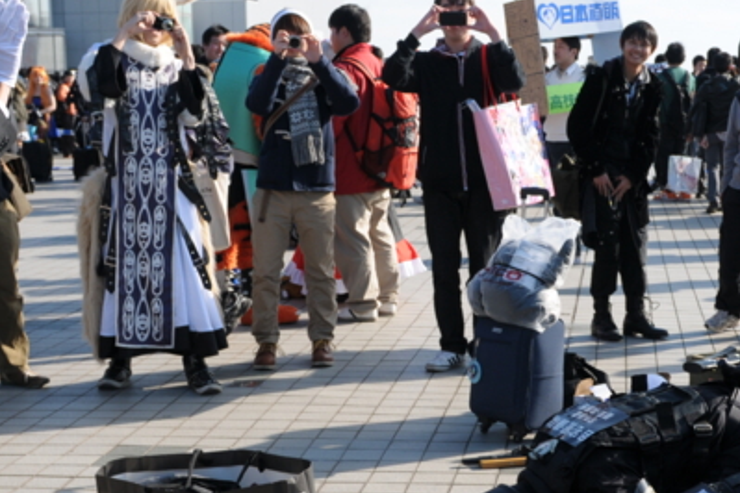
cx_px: 482
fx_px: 1480
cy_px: 377
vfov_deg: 18.8
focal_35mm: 72
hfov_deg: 27.9
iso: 200
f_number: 4.5
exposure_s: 1/800
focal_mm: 24
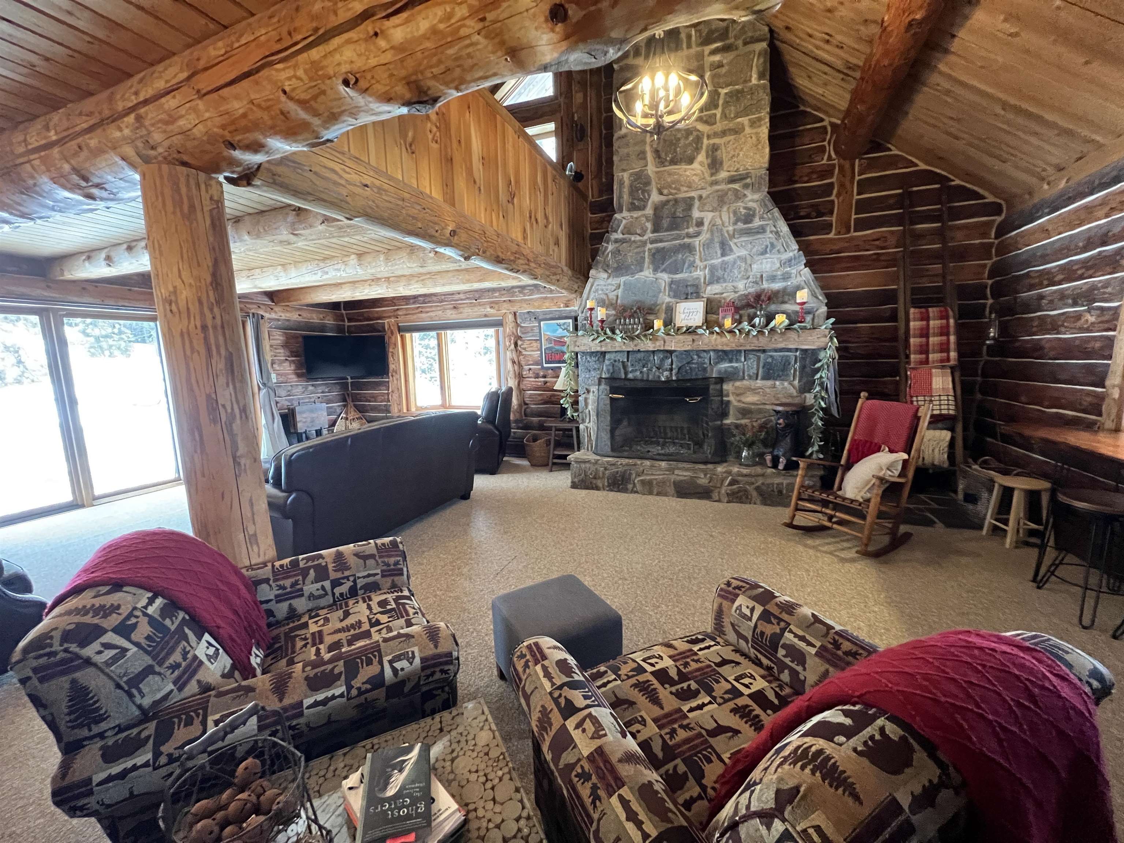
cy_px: 422
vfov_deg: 89.9
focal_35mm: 13
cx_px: 562
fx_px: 422
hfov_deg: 106.2
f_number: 1.8
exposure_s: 1/60
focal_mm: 1.57
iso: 640
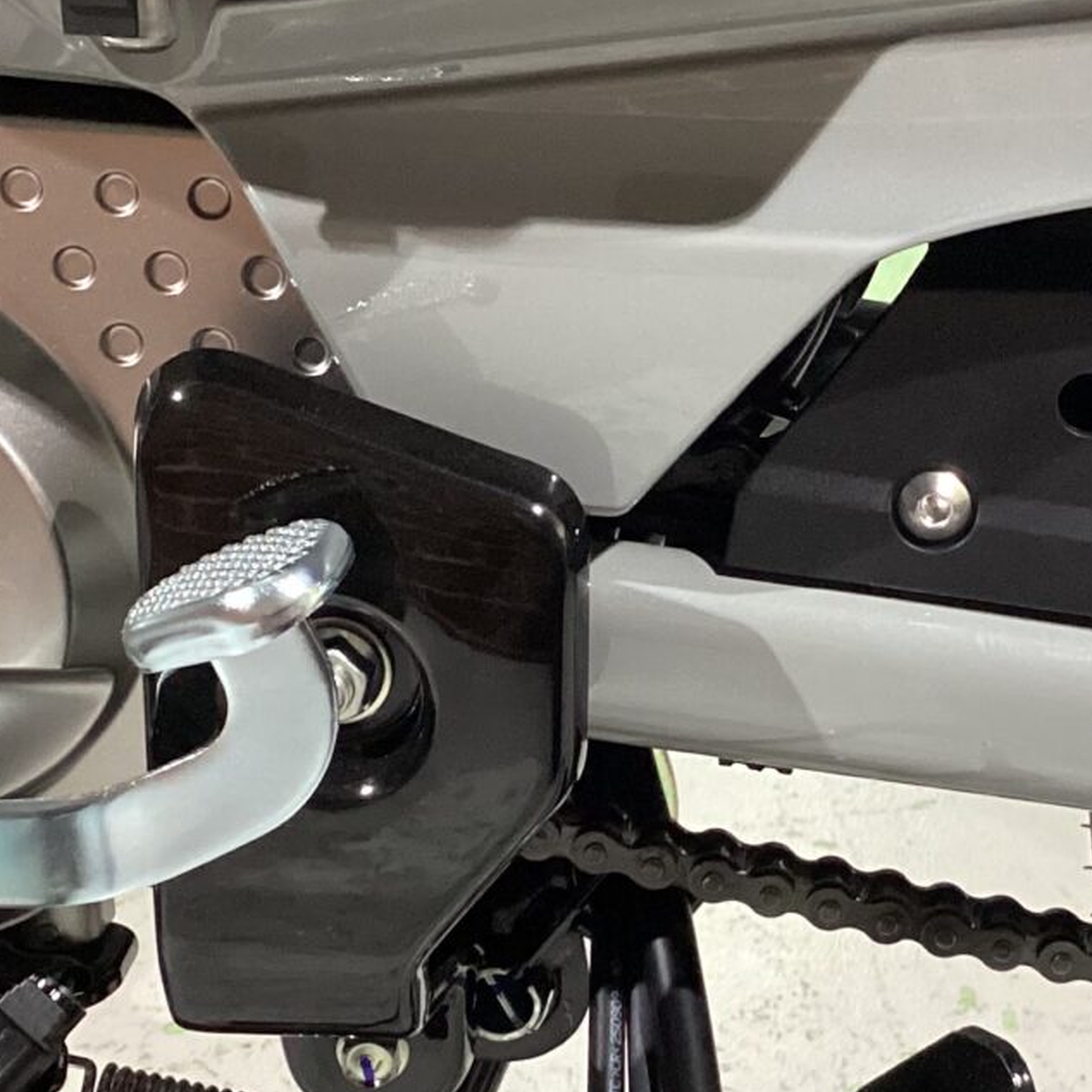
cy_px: 670
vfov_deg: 20.9
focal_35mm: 83
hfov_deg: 20.7
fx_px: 2962
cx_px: 815
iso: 320
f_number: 2.4
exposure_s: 1/50
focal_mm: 3.3
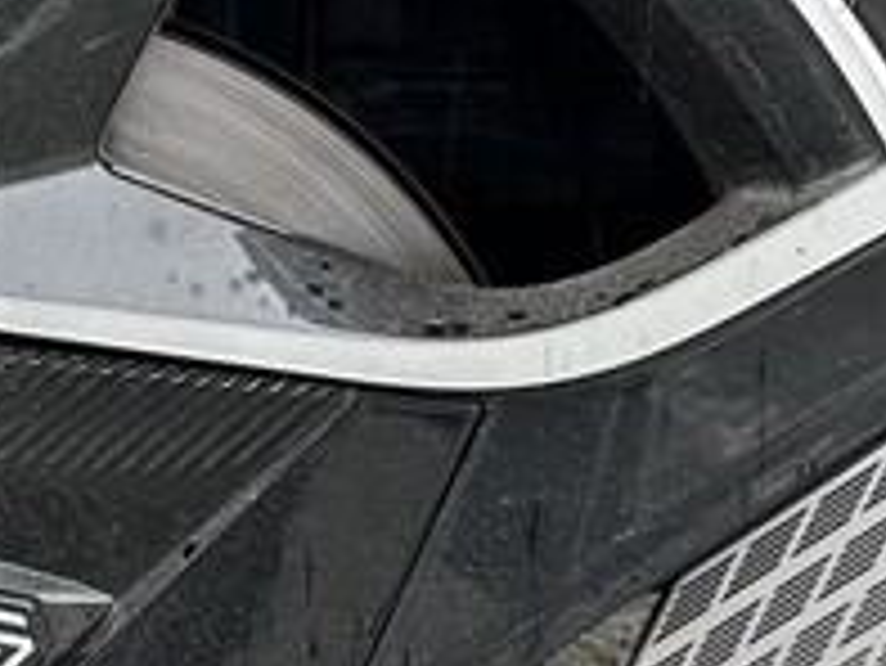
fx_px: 2996
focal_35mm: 117
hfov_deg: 16.5
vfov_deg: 12.6
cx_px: 40
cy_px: 536
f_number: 1.78
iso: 50
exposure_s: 1/122
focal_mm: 6.86
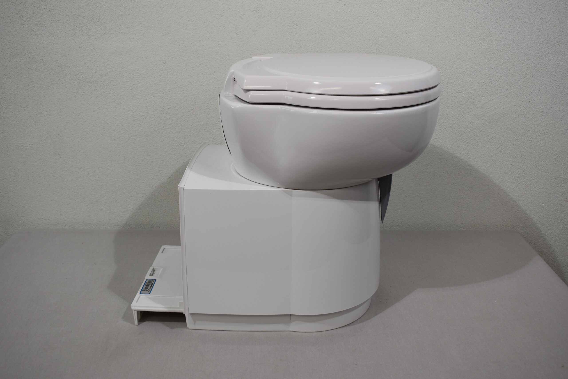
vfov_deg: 36.9
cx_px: 284
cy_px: 190
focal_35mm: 36
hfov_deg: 53.1
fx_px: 568
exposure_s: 1/125
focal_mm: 24
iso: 250
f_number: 5.6
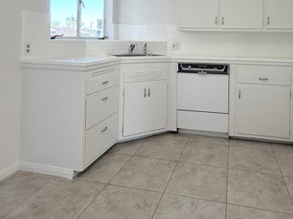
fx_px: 220
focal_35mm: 26
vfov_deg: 51.7
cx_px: 191
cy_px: 68
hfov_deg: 65.9
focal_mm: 2.22
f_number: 2.2
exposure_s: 1/120
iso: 125
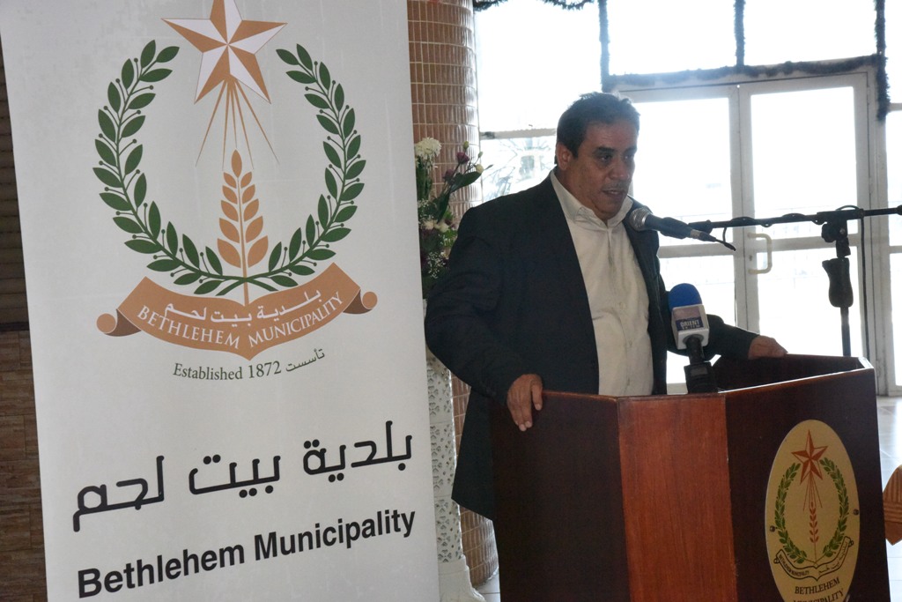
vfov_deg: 20.6
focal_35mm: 66
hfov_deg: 30.5
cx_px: 451
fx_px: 1654
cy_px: 301
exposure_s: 1/250
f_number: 14
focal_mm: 66
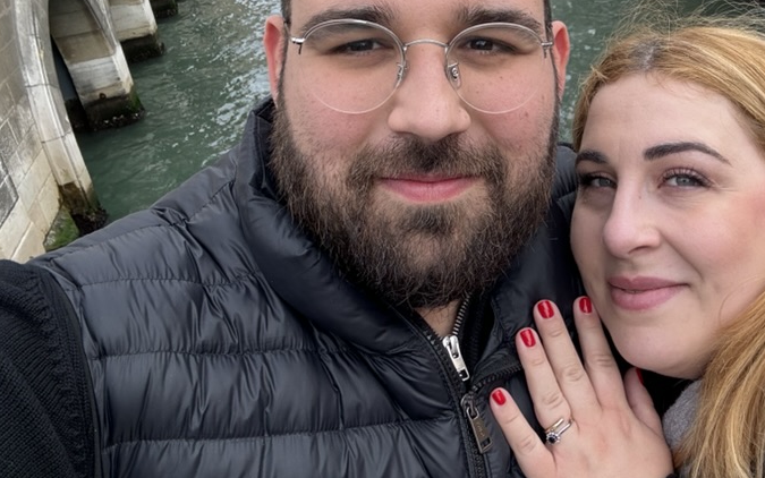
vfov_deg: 33.9
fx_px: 771
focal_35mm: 37
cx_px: 520
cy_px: 137
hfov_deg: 51.6
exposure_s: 1/520
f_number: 1.9
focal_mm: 2.69
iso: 25
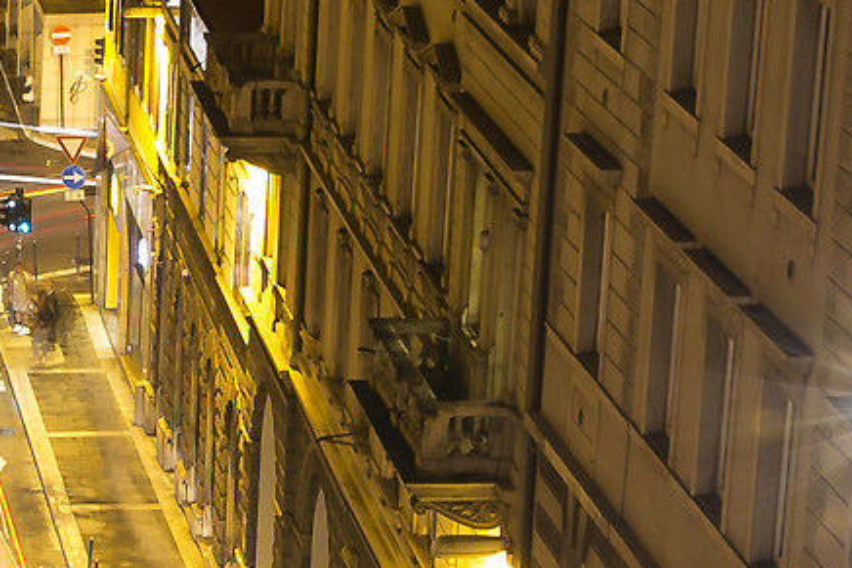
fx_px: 3906
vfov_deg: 8.3
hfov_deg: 12.0
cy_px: 515
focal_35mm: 165
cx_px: -317
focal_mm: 20
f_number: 11
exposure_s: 8
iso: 100
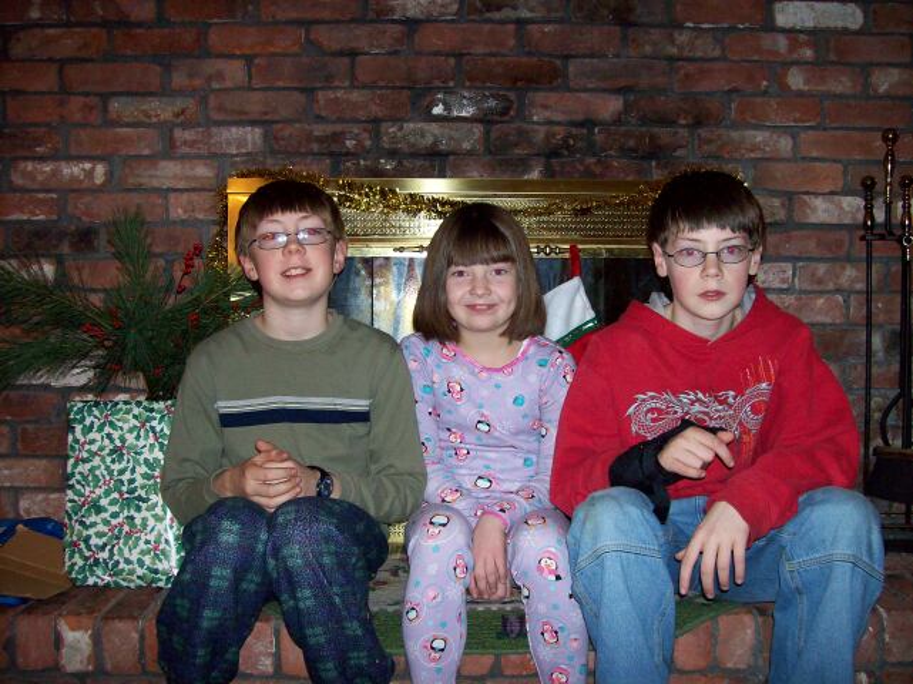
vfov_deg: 39.6
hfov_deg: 51.4
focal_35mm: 36
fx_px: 949
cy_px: 342
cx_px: 456
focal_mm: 6
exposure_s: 1/64
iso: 140
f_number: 2.7
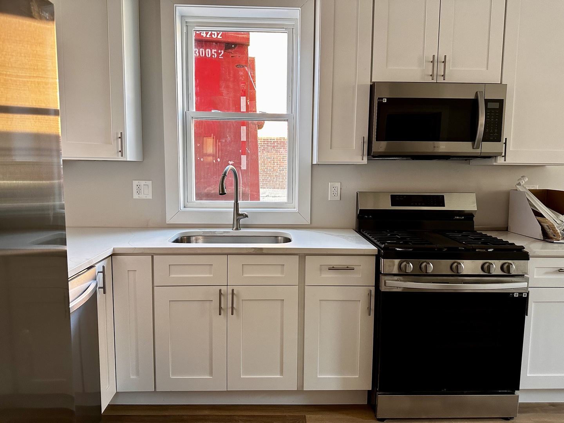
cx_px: 282
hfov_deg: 71.6
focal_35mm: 24
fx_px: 391
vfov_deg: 56.8
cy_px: 212
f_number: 1.78
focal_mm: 6.86
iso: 250
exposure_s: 1/72
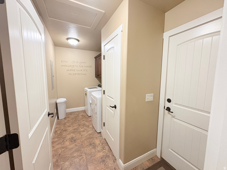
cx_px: 114
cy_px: 85
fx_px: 92
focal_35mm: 14
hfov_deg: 102.1
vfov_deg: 85.7
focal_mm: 2.22
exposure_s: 1/60
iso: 250
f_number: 2.2
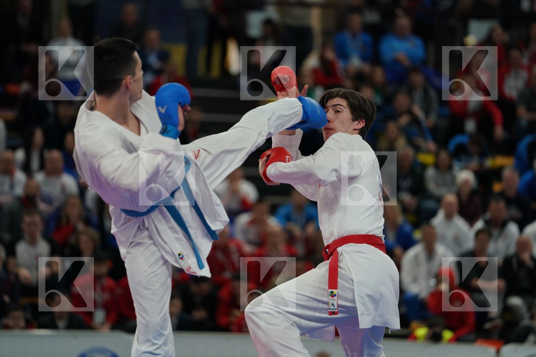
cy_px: 178
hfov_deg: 10.3
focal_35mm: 200
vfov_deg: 6.9
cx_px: 268
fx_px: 2978
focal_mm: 200
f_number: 2.8
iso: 1250
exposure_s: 1/1000
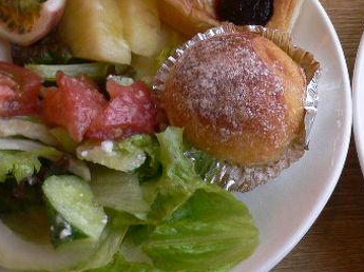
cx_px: 306
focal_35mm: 66
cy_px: 62
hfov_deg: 28.6
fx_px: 693
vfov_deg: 22.0
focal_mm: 5.8
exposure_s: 1/40
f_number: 2.8
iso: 100
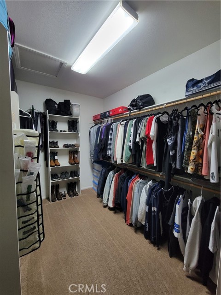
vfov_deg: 106.2
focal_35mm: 13
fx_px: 111
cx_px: 110
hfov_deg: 89.9
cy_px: 148
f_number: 2.2
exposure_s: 1/60
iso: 400
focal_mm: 2.2
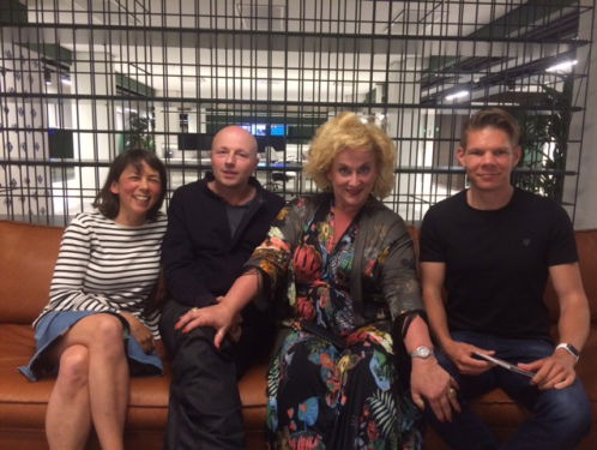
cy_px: 225
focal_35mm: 29
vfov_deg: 48.3
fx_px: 501
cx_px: 298
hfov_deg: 61.6
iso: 320
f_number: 2.2
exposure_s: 1/33
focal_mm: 4.15
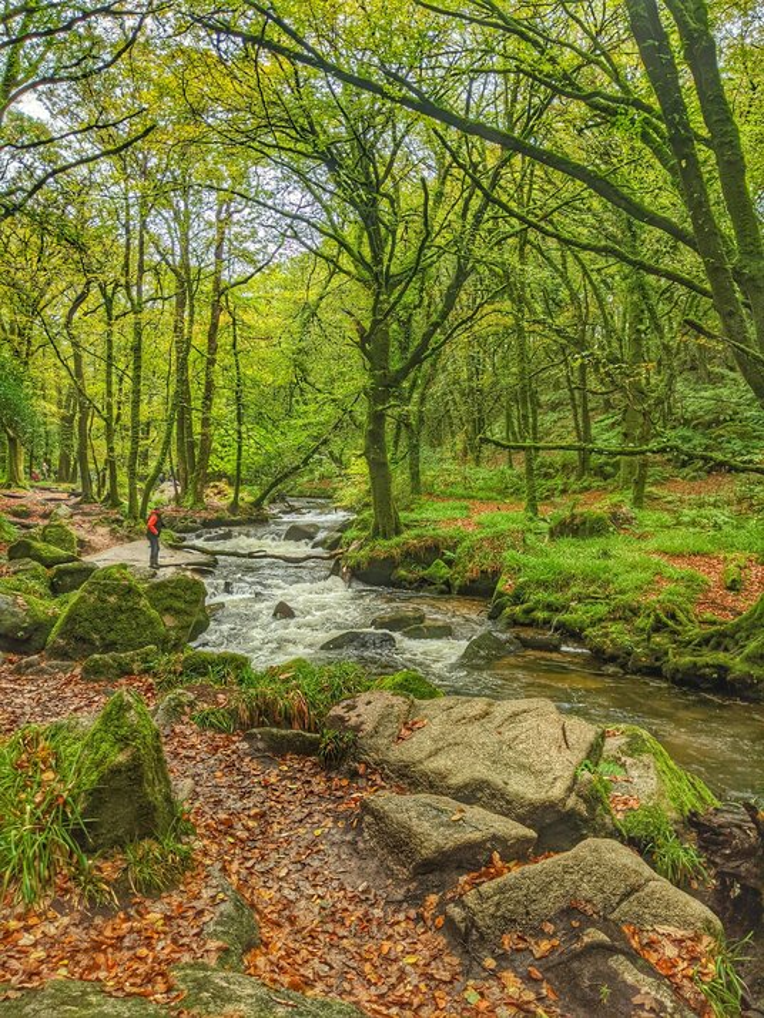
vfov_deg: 65.3
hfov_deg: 51.4
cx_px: 382
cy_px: 509
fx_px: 794
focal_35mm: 27
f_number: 1.8
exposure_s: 1/159
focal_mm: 4.44
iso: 37
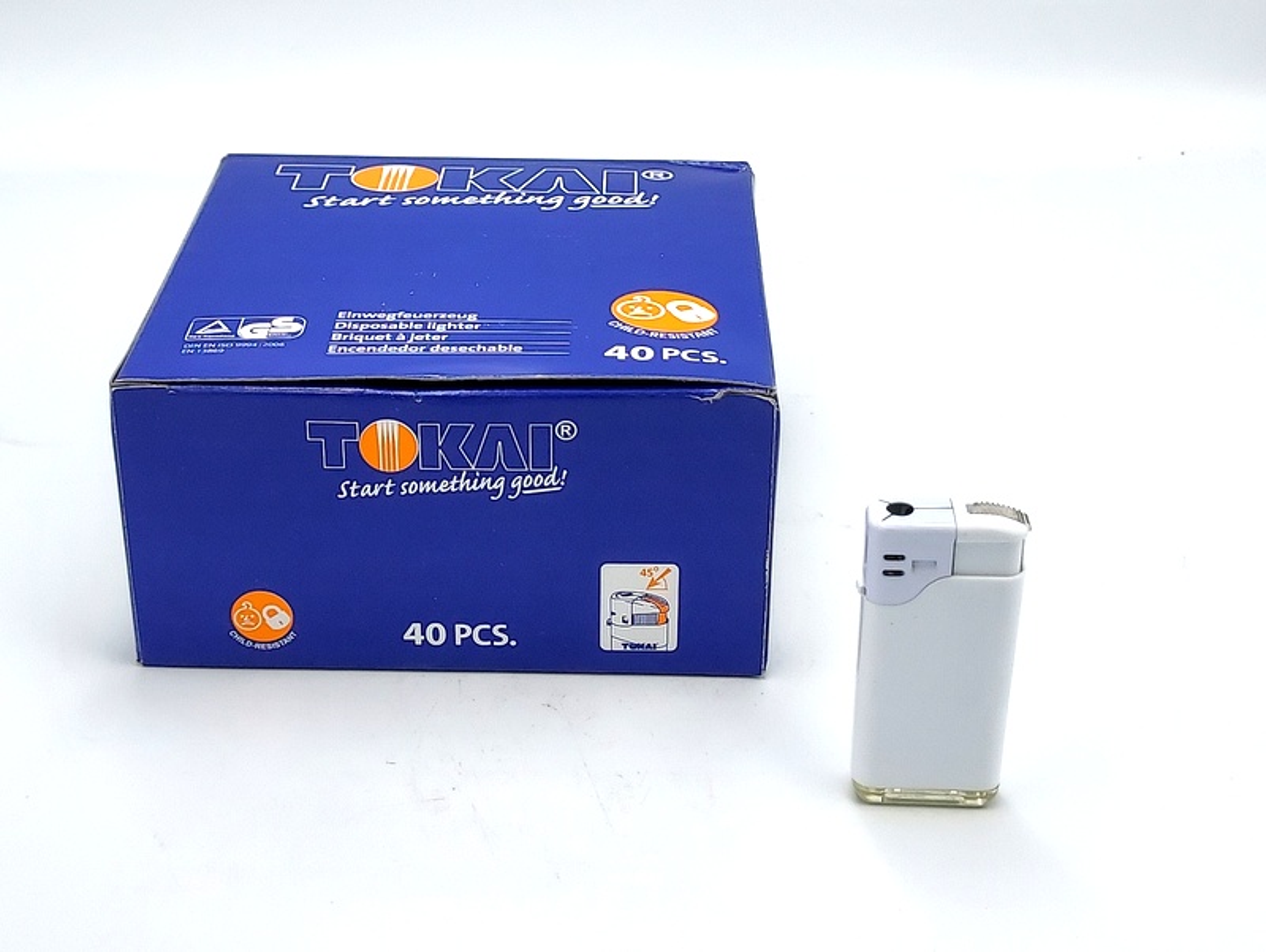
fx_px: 879
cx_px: 633
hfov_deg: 71.5
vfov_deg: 56.9
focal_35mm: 24
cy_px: 476
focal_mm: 4.6
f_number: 1.8
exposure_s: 1/194
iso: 40
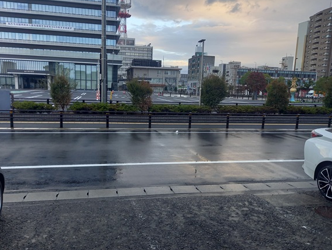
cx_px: 155
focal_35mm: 28
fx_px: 269
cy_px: 136
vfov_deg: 49.7
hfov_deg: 63.3
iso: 64
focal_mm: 4.65
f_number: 1.8
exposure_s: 1/50
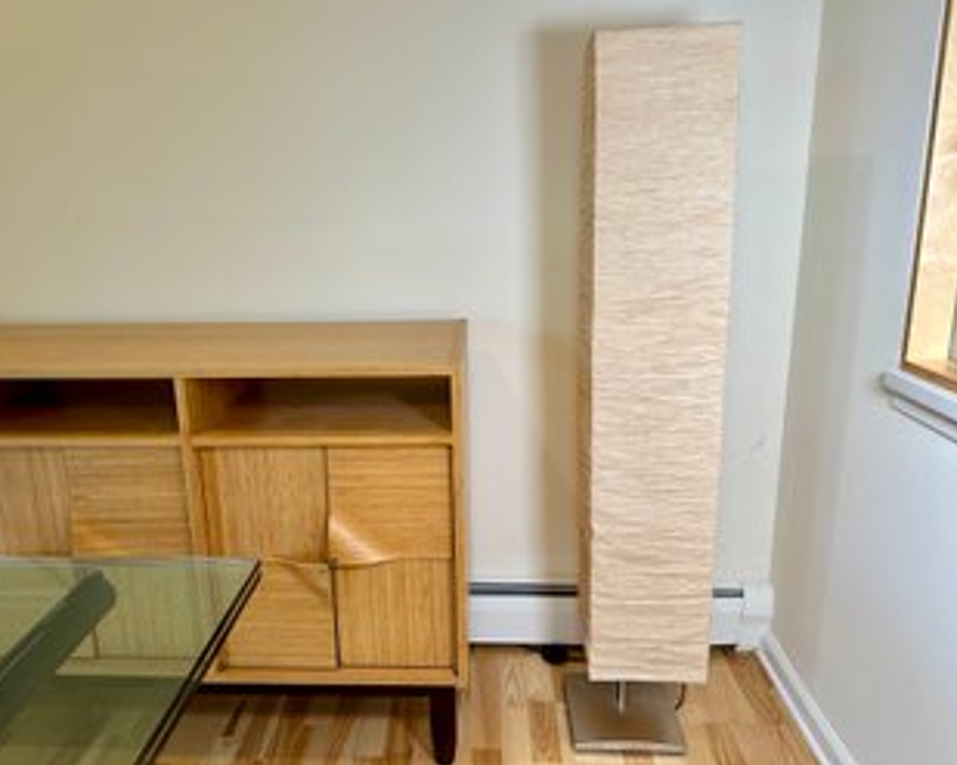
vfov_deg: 54.9
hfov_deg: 65.9
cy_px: 373
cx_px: 438
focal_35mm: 26
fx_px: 736
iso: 160
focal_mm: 6.86
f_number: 1.78
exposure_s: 1/120
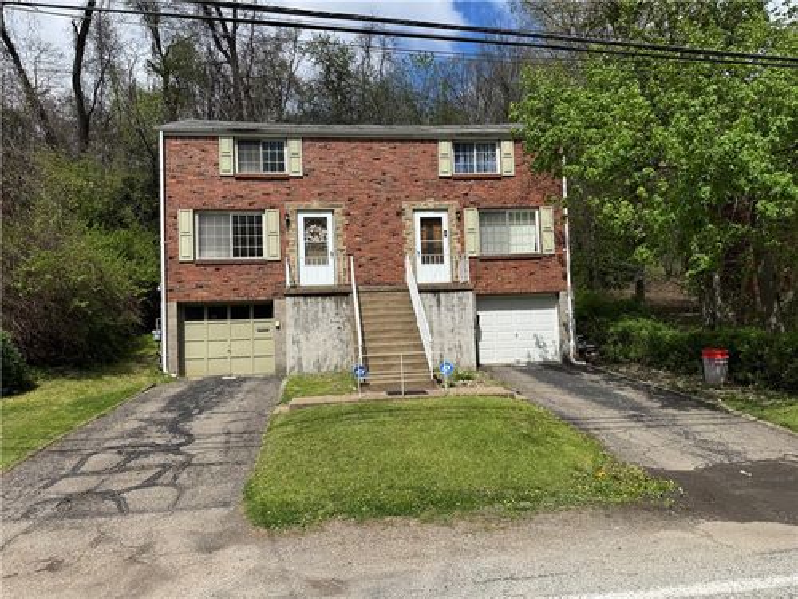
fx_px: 553
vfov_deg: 56.8
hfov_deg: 71.6
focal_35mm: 24
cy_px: 300
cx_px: 399
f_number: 1.78
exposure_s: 1/5348
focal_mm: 6.76
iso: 80
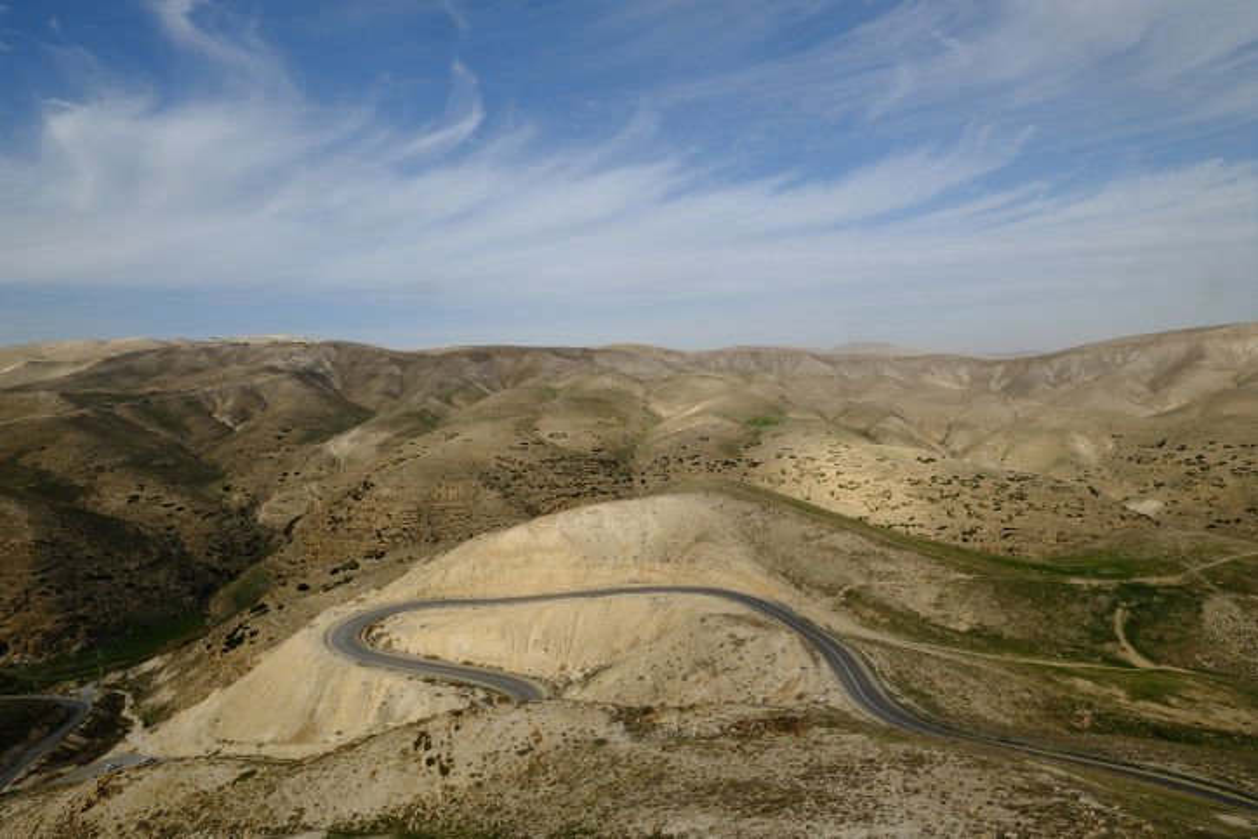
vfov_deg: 59.5
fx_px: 734
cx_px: 629
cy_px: 420
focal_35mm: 21
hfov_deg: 81.2
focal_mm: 14
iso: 200
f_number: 6.4
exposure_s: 1/1100
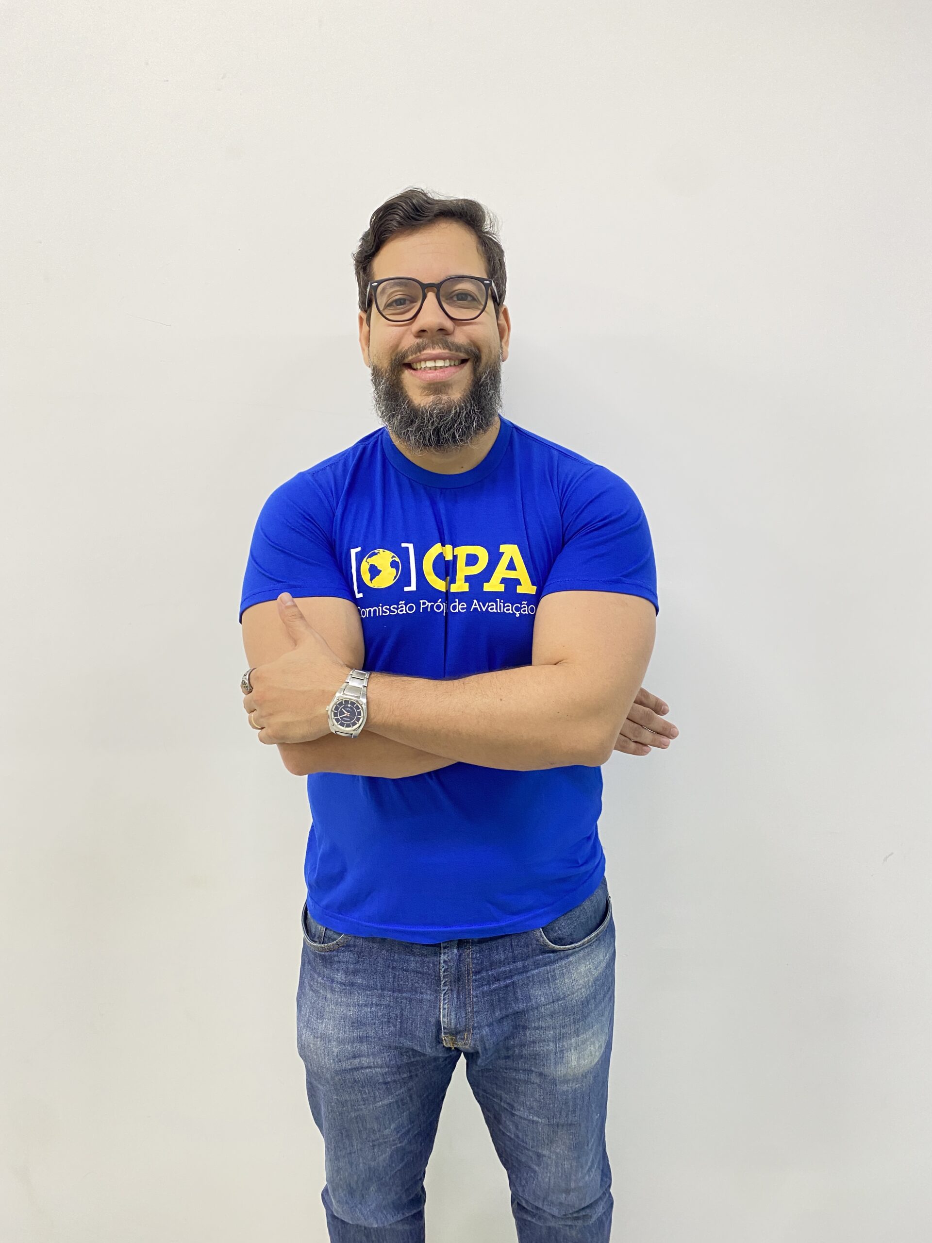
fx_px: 933
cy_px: 622
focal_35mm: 26
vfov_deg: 67.3
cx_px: 466
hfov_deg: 53.1
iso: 200
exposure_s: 1/60
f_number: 1.8
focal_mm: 4.25
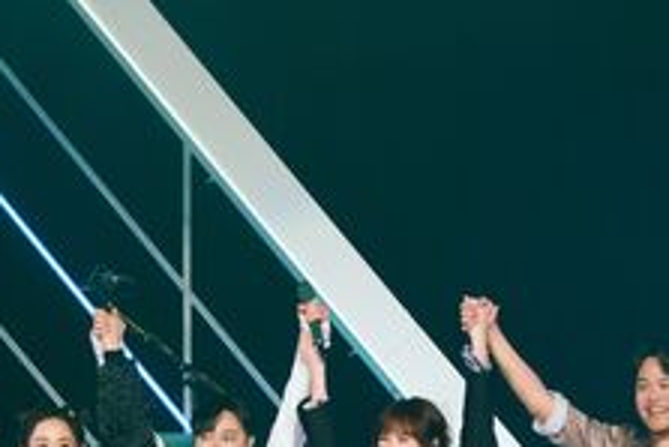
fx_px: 10208
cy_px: 501
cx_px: 36
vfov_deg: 2.5
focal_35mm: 549
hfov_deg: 3.8
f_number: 6.3
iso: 400
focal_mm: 204
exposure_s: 1/320
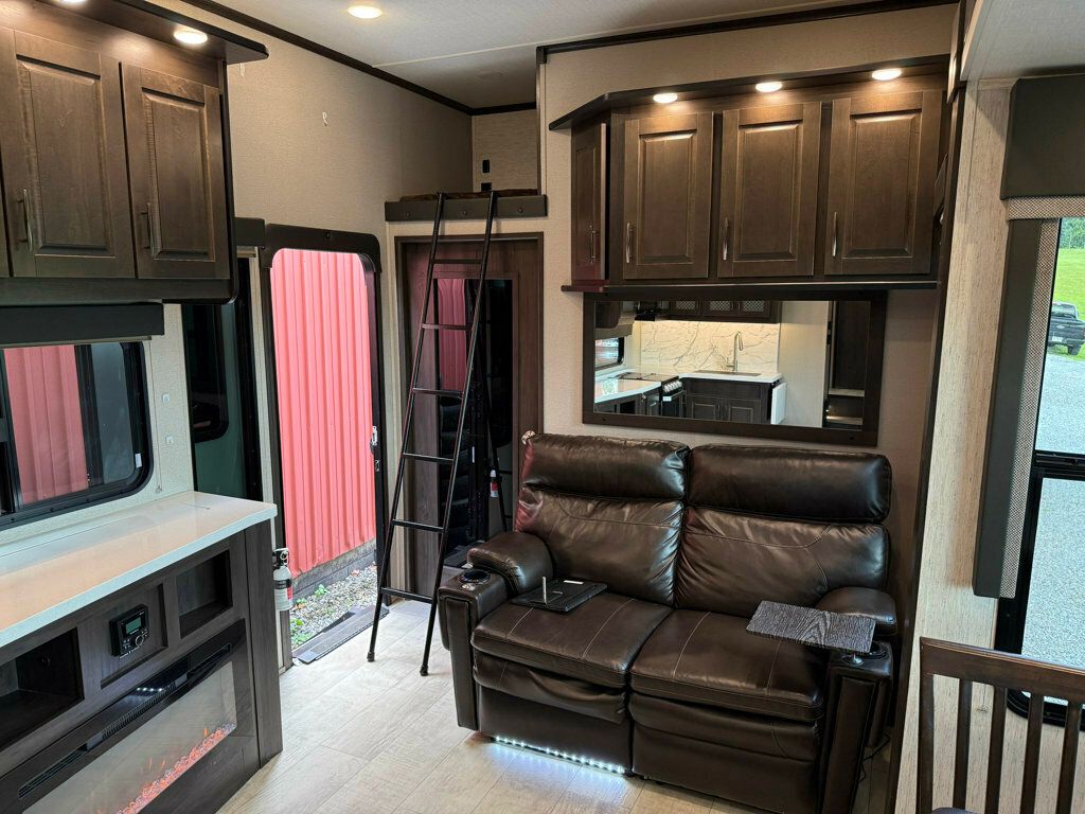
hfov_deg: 71.6
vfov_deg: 56.8
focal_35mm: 24
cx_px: 542
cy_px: 407
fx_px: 752
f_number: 1.78
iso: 200
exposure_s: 1/94
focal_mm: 6.76
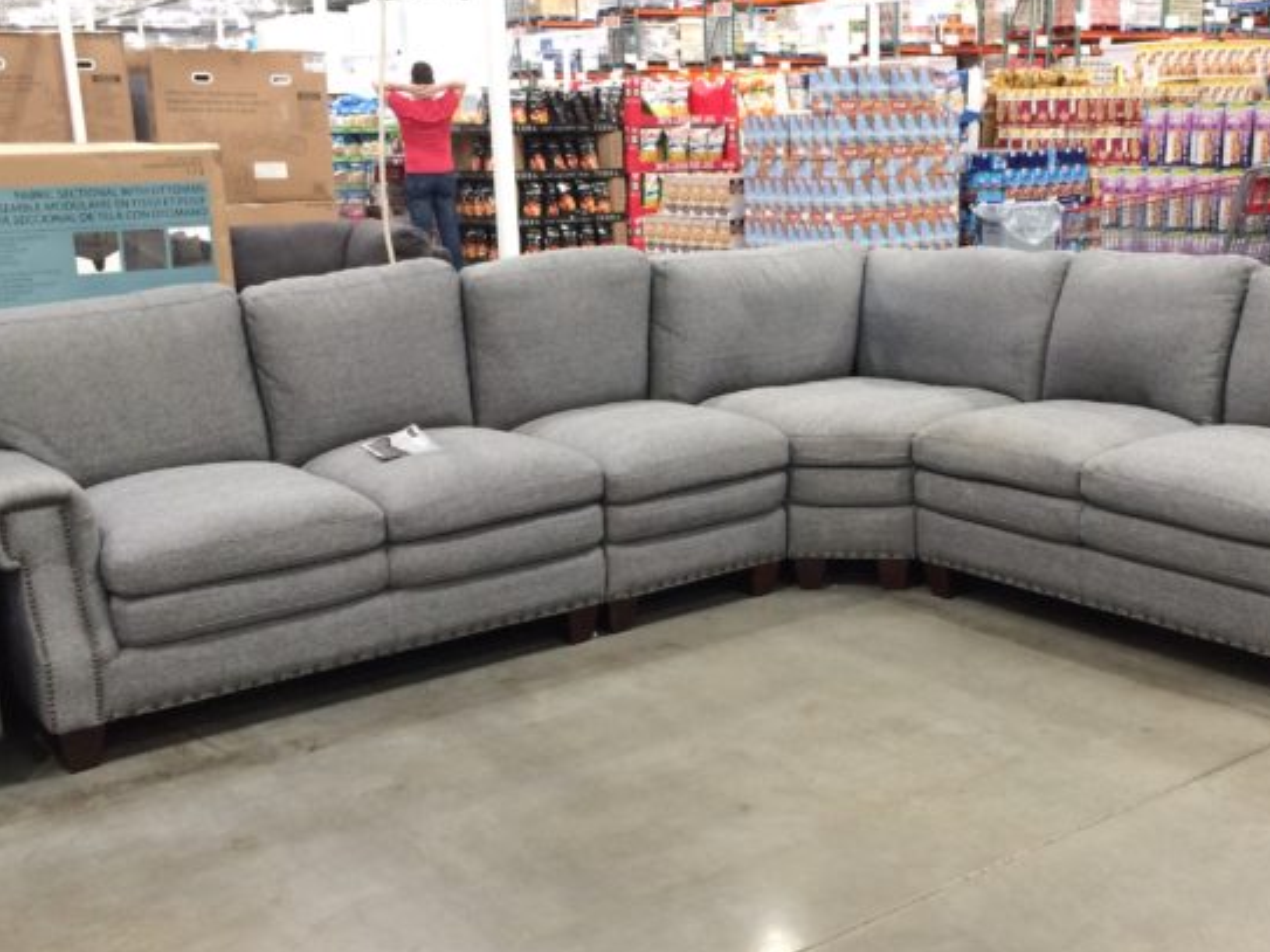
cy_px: 475
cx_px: 781
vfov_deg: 35.1
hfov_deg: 45.5
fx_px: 1504
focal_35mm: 41
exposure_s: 1/30
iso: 64
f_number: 2.2
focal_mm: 4.15
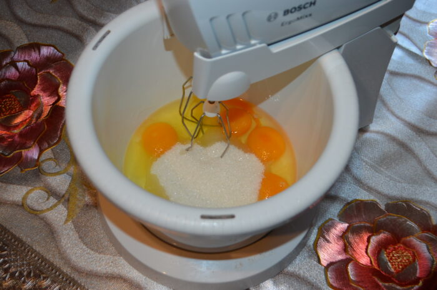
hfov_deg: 43.6
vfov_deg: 29.8
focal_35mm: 45
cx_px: 218
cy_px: 145
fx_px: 546
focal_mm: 30
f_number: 4.5
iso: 500
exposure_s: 1/60
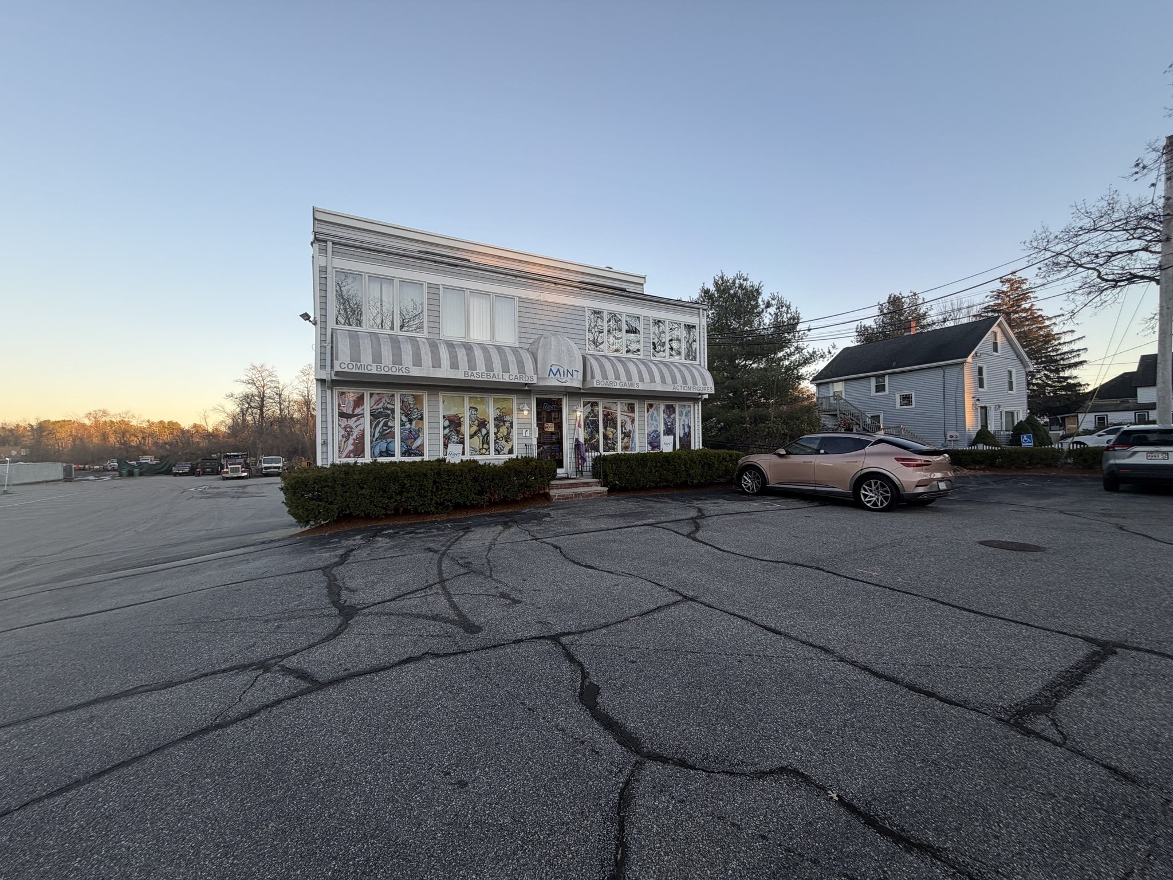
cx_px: 586
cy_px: 440
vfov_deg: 85.7
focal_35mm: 14
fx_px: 474
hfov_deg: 102.1
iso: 40
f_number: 2.2
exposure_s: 1/201
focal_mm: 2.22
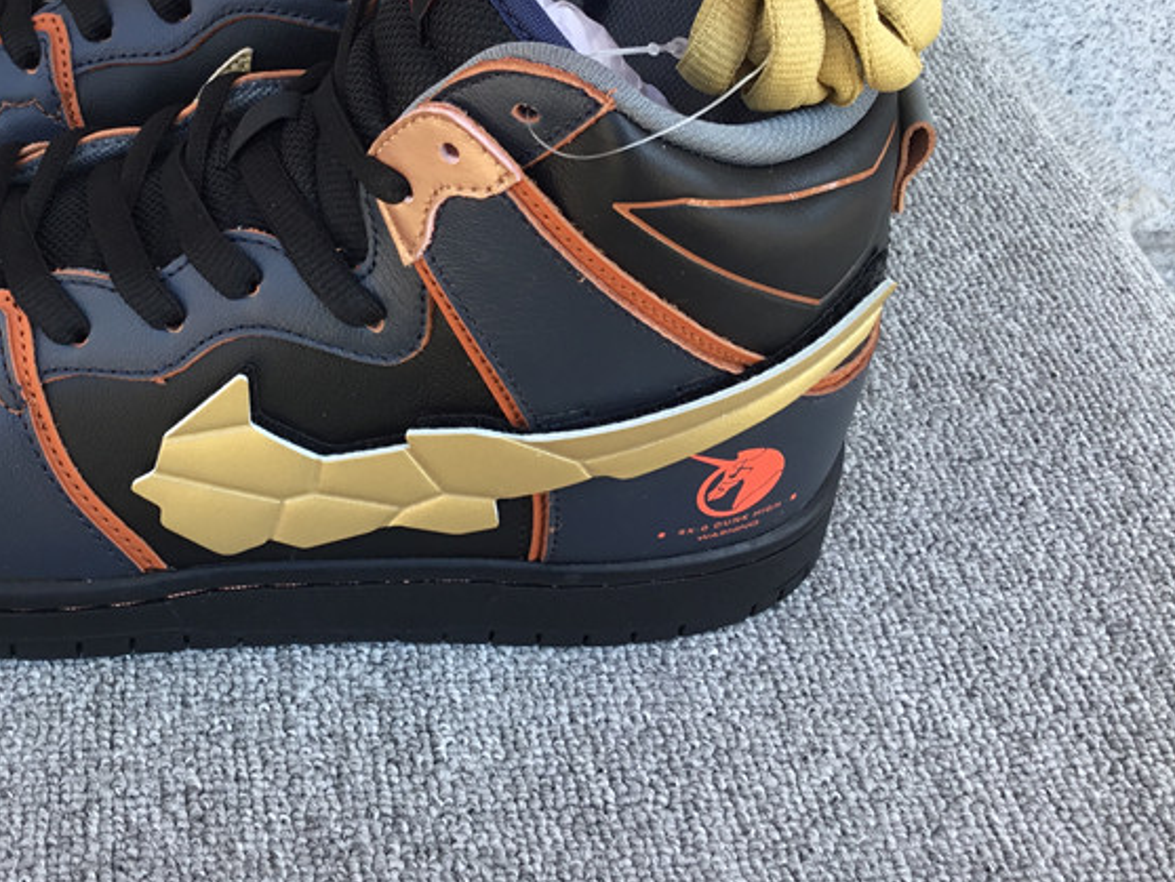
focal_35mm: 50
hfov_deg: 37.1
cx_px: 267
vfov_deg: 28.7
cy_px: 235
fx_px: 1698
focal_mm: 3.3
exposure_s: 1/103
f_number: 2.4
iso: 25
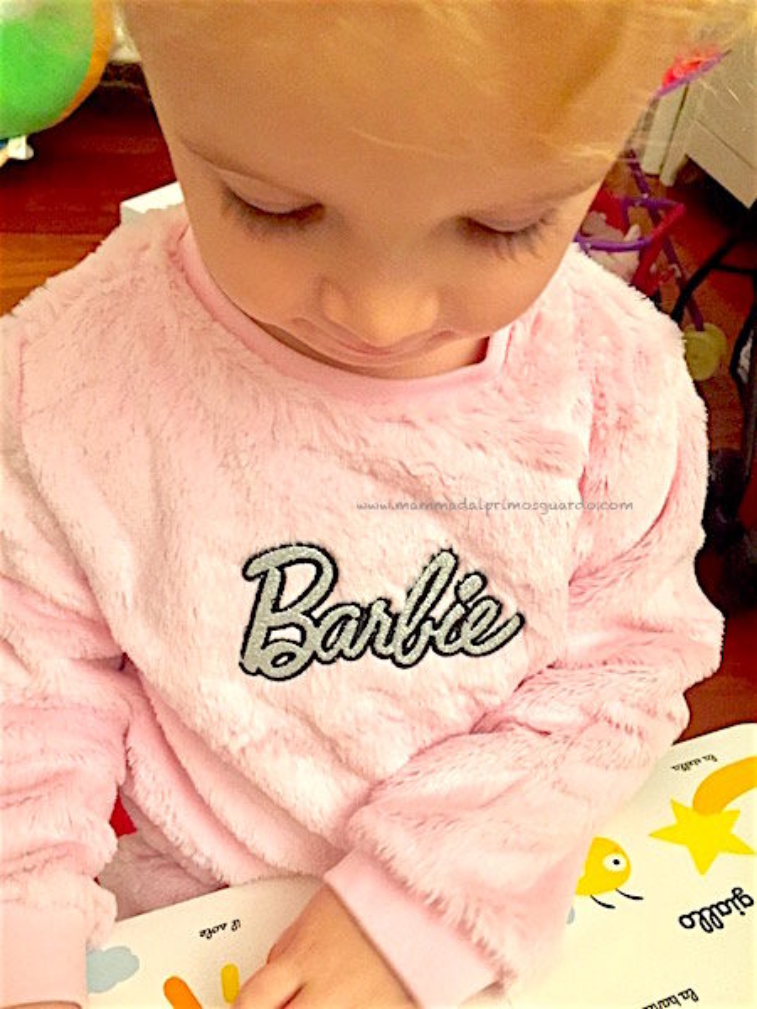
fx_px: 846
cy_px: 504
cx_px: 378
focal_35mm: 29
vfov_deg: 61.7
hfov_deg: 48.2
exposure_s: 1/33
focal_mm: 4.15
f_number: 2.2
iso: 250
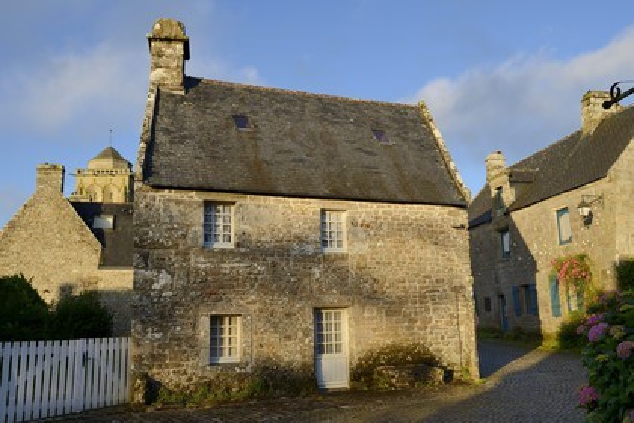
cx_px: 317
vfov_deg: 38.9
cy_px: 212
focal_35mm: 34
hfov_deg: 55.8
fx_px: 599
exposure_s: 1/160
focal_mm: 34
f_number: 10
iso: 200
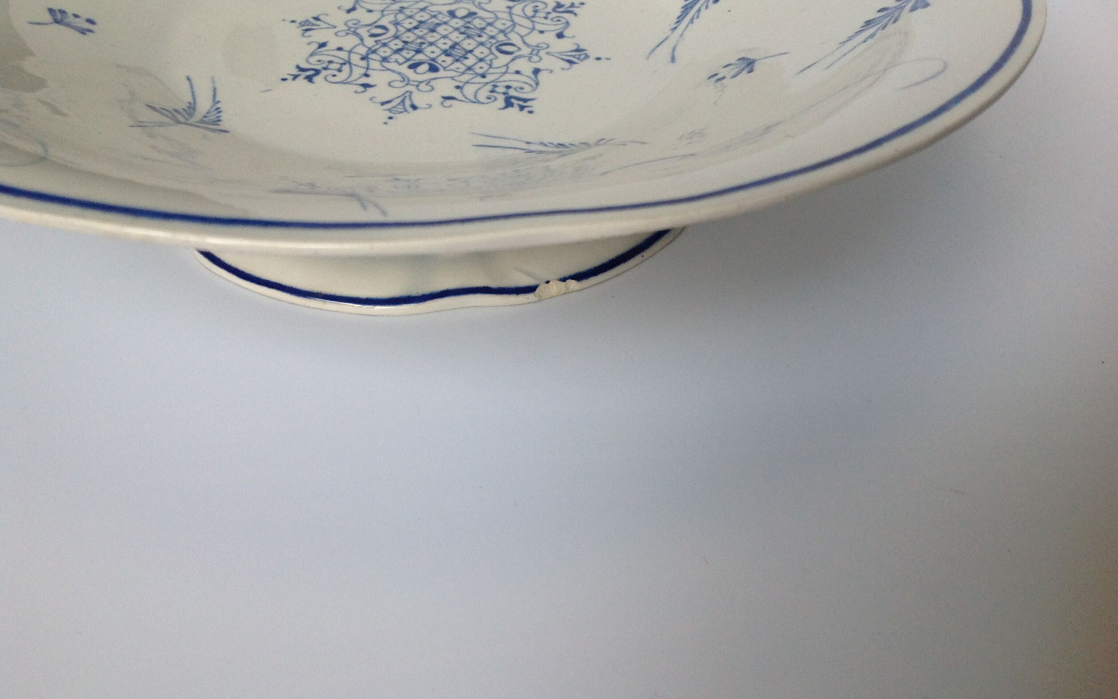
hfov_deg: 51.5
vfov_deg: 33.6
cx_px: 571
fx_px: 1158
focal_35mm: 38
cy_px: 363
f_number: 2.4
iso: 80
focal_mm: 4.28
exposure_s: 1/120
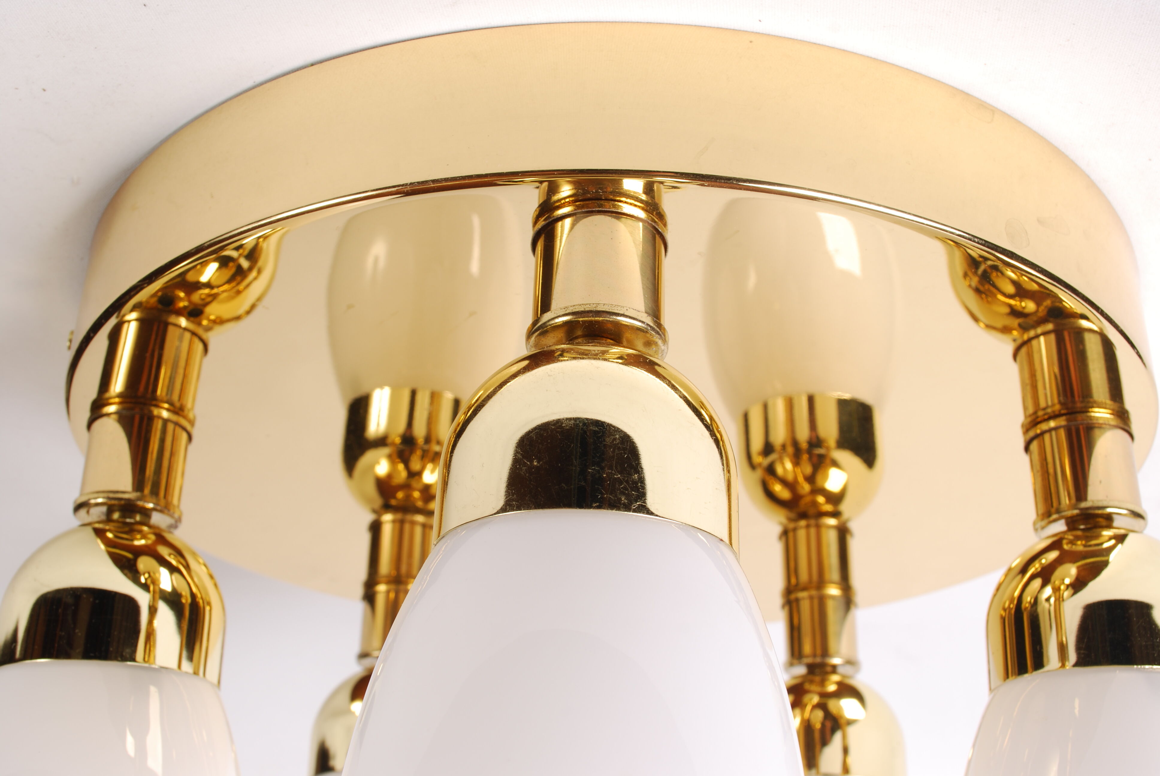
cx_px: 580
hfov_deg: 46.3
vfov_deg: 32.0
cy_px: 388
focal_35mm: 42
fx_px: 1355
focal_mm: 28
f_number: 11
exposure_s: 1/100
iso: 100
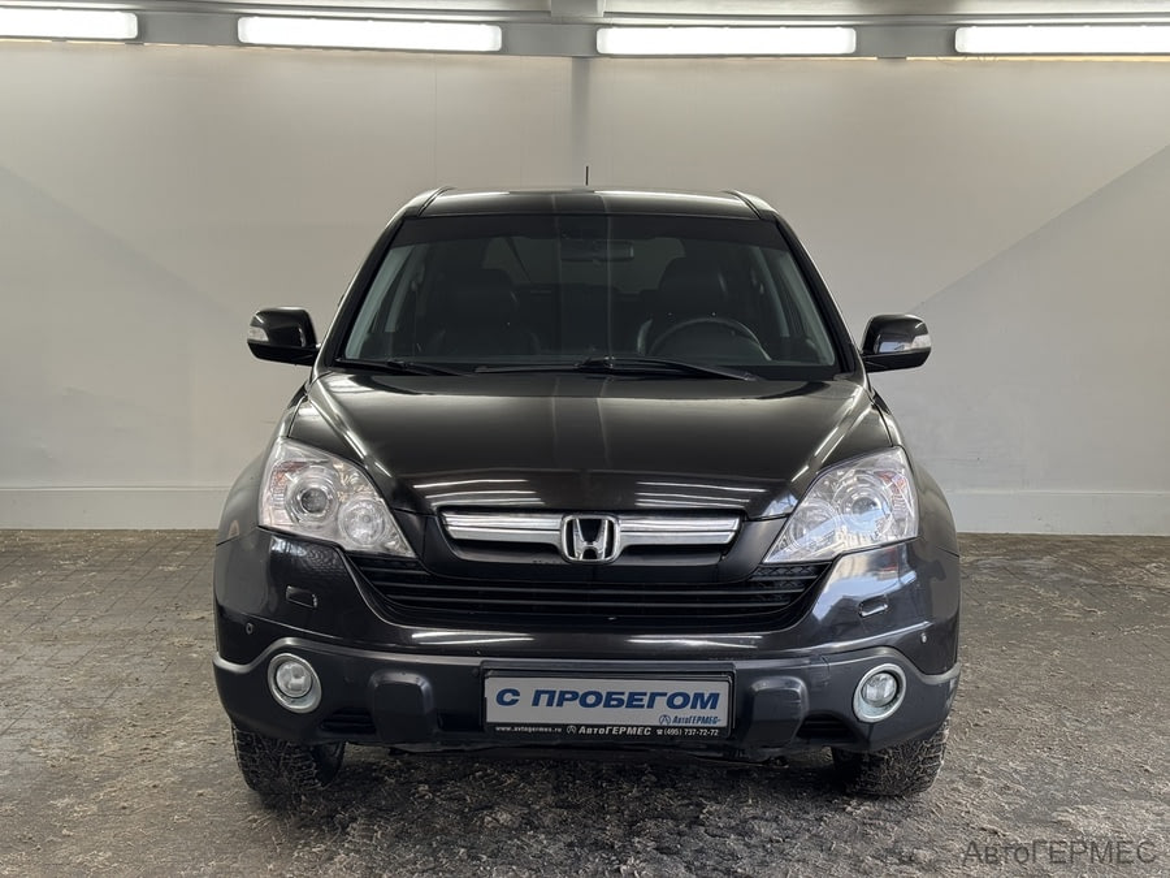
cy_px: 439
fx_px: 1622
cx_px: 585
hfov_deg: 39.7
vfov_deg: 30.3
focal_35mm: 48
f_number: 1.78
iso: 50
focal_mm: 6.76
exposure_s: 1/100
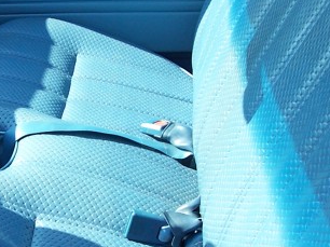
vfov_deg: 16.5
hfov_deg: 21.7
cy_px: 157
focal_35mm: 89
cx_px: 60
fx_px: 848
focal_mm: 5.6
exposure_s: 1/250
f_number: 2.7
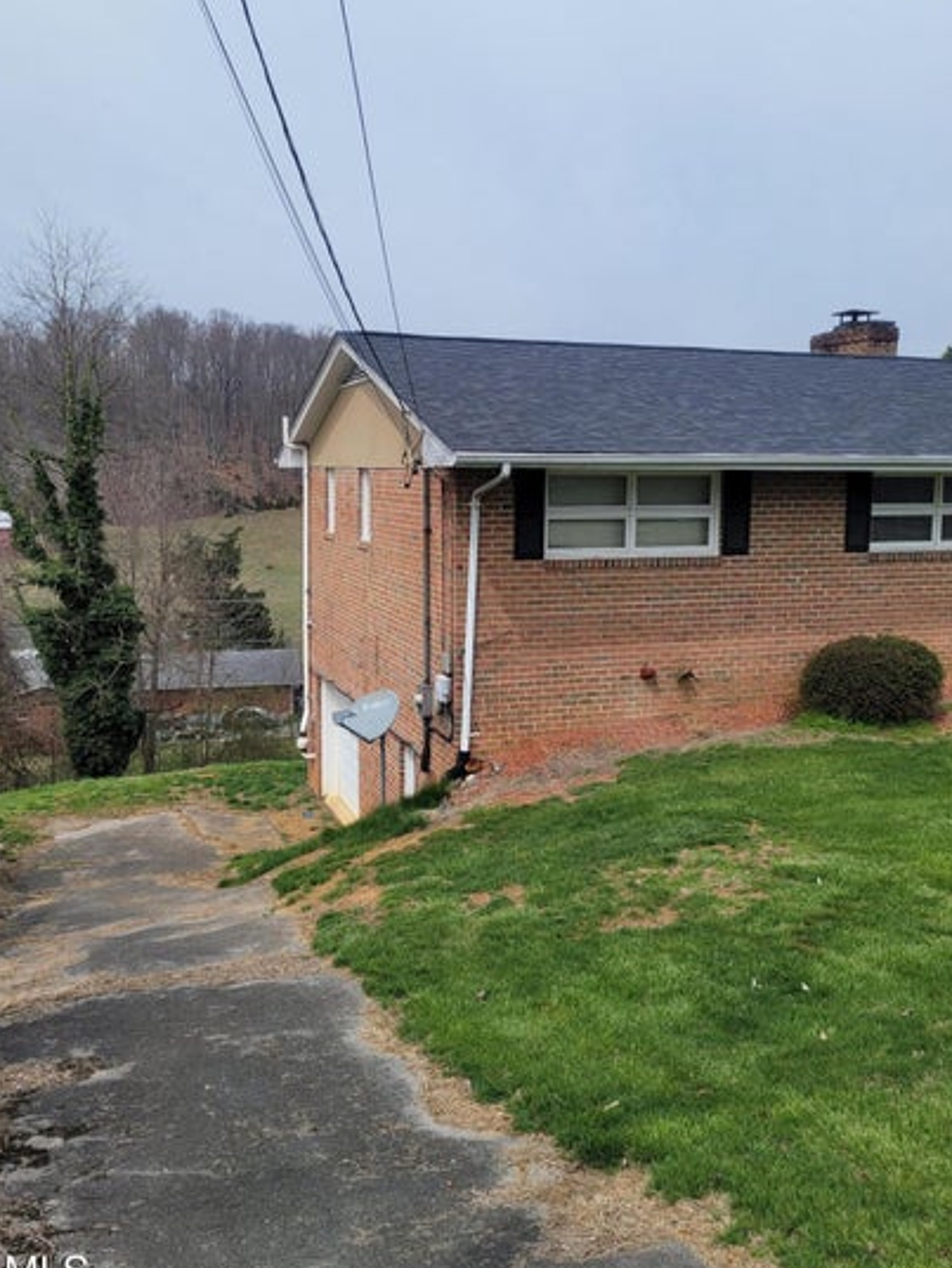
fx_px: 1136
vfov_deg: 58.3
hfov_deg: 45.5
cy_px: 586
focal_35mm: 31
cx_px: 470
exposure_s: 1/2572
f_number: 1.8
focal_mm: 5.4
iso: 40
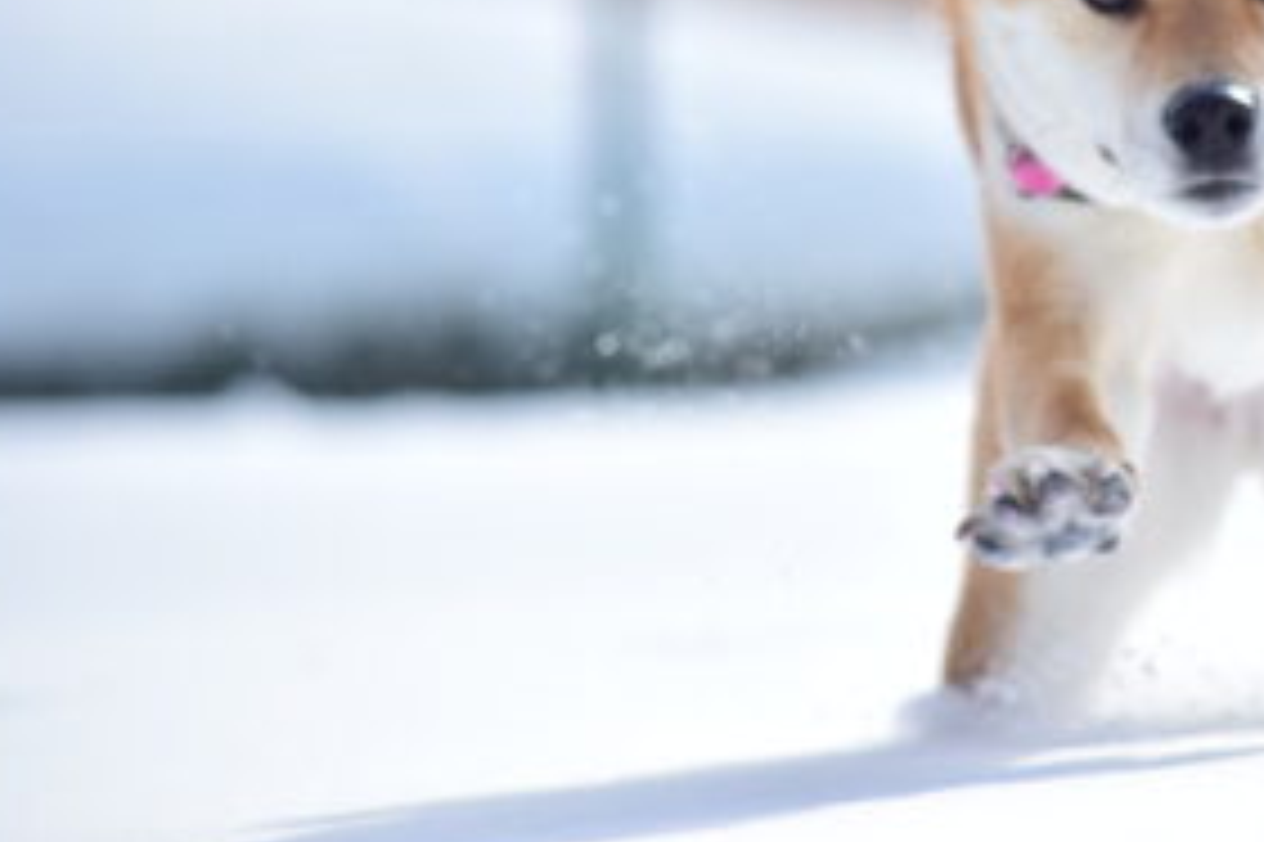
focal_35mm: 521
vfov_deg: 2.6
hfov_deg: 4.0
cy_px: 137
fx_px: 18278
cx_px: 1062
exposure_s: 1/4000
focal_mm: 195
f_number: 5
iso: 800
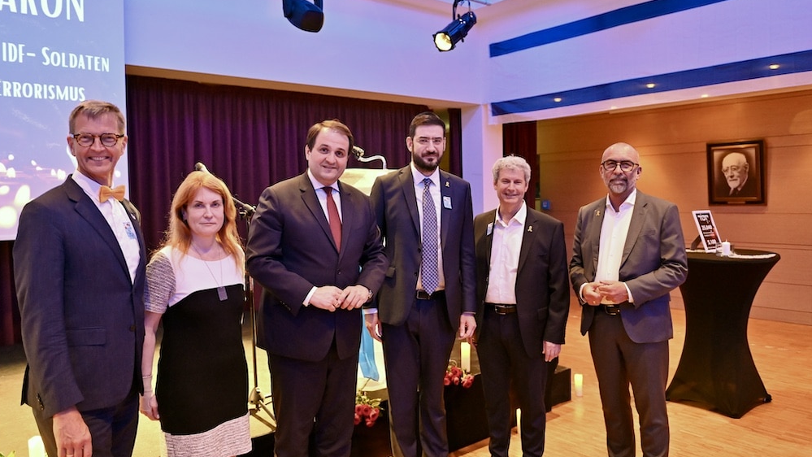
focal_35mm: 29
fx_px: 624
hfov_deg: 66.1
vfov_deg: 40.2
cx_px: 404
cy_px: 220
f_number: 2.8
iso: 6400
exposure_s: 1/100
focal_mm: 27
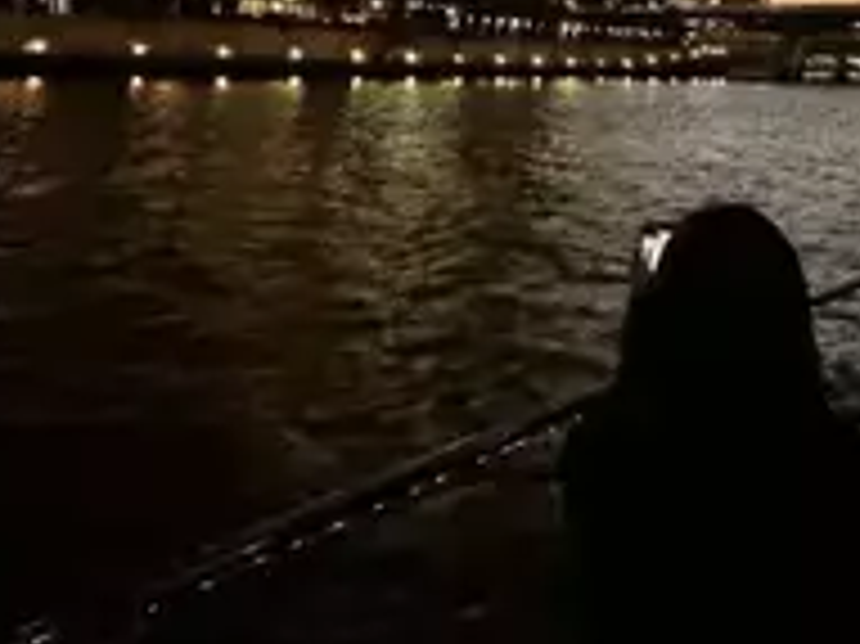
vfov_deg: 29.5
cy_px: -68
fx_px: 1092
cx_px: 711
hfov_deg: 40.8
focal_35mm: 44
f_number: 2.2
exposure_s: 1/33
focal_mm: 2.22
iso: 1250
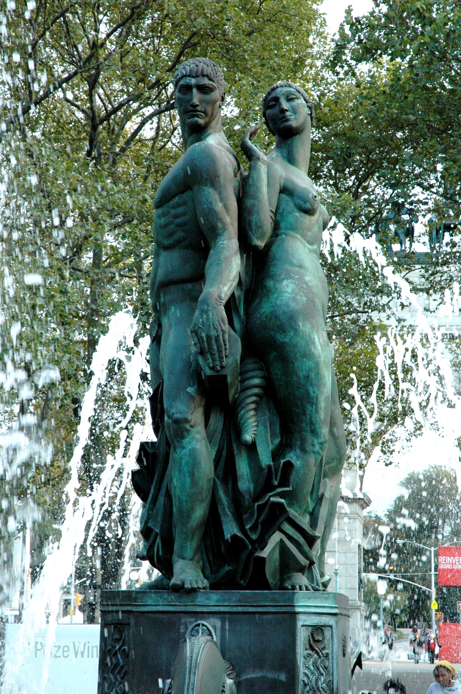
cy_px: 347
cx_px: 230
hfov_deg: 14.0
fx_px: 1876
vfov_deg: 20.9
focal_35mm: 98
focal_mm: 65
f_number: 8
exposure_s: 1/250
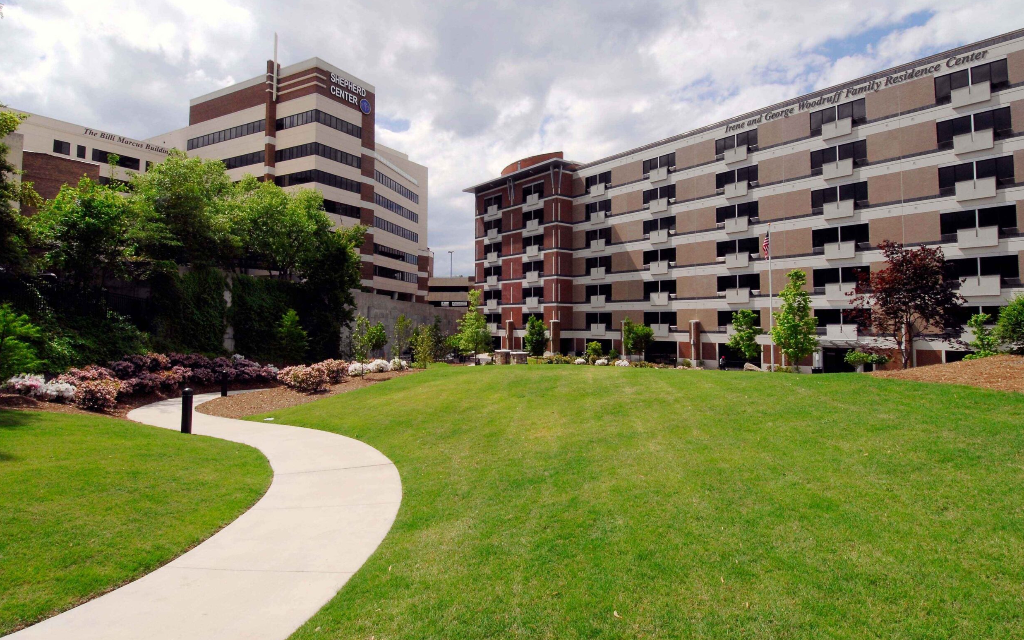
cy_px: 290
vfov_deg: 62.1
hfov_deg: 88.0
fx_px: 530
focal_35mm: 19
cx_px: 525
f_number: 18
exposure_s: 1/125
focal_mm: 12
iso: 250
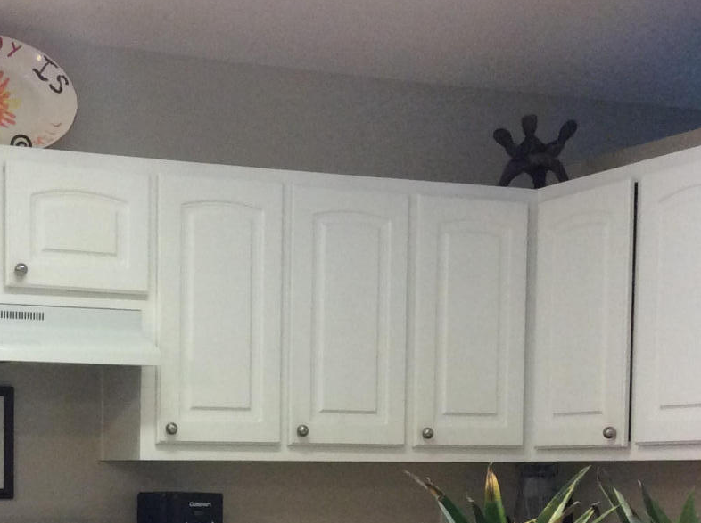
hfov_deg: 23.0
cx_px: 153
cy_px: 560
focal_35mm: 84
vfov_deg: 17.0
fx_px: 1698
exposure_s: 1/24
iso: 125
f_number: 2.4
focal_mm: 3.3
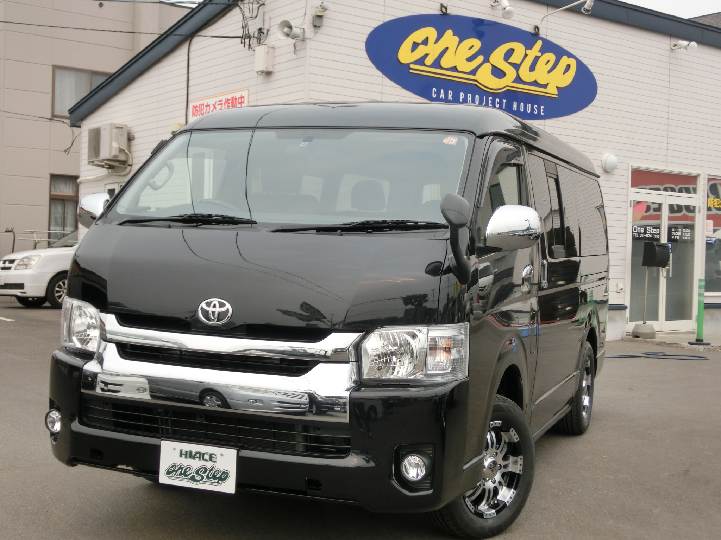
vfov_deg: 30.9
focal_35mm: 47
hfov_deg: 40.4
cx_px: 360
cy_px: 270
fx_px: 979
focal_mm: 8.29
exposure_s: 1/200
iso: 80
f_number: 4.2
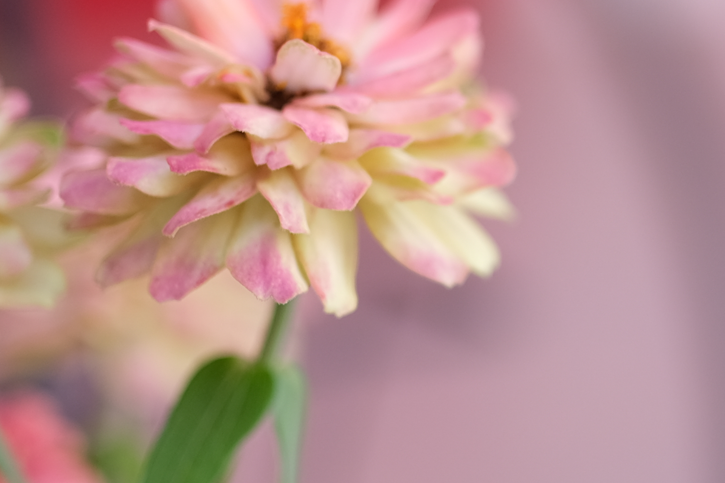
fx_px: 2517
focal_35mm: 125
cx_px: 702
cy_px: 133
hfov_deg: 16.1
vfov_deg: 10.9
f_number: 1.4
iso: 160
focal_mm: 23
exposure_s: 1/550
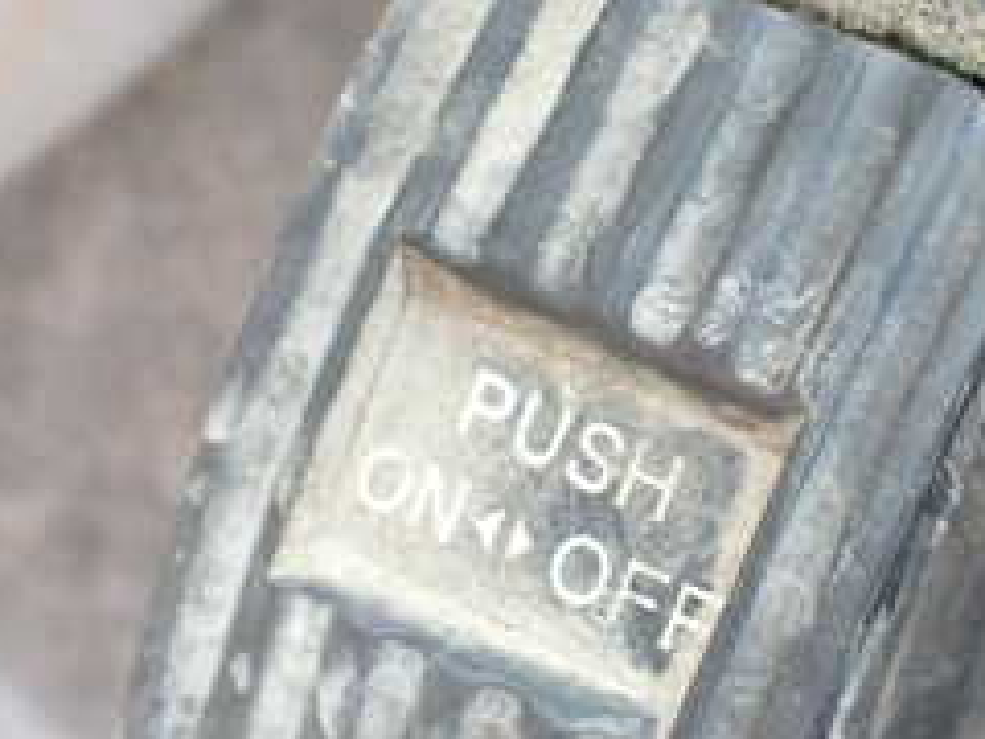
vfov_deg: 19.6
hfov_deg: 25.8
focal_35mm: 75
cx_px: 685
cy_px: 427
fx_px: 2134
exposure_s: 1/125
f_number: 2.3
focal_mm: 5.4
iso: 250
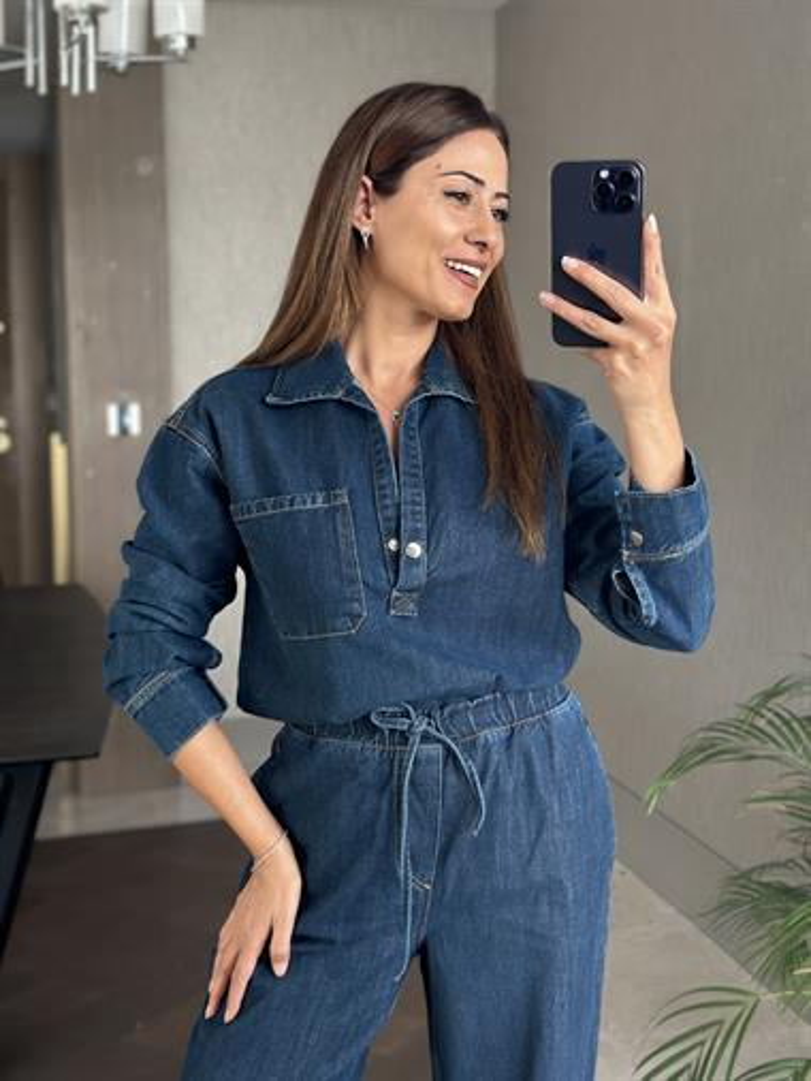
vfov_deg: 39.6
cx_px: 406
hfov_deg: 30.3
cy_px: 540
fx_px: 1498
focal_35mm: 48
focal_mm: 6.86
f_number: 1.78
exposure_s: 1/85
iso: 125
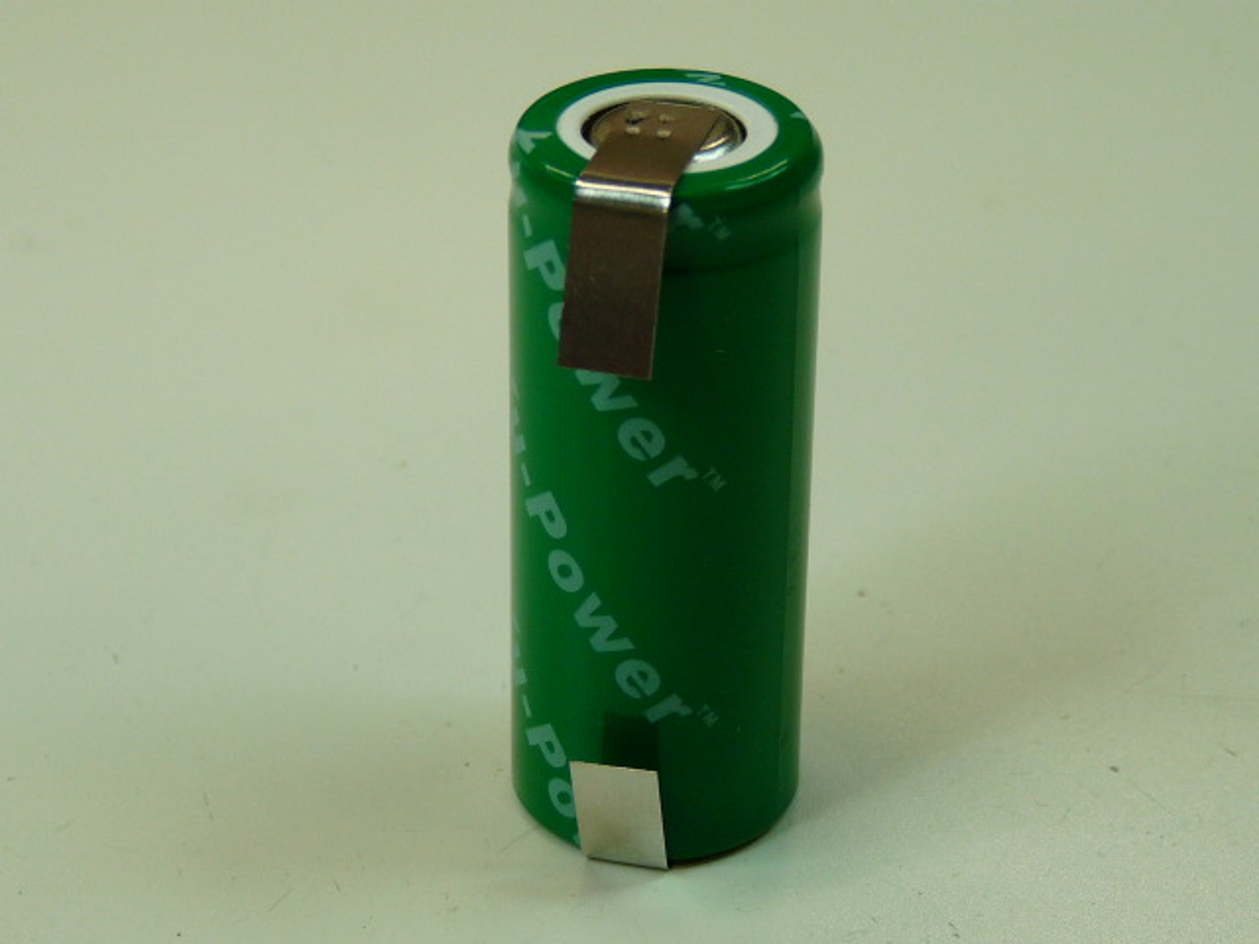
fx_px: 3783
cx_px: 630
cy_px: 472
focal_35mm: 104
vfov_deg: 14.2
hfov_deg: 18.9
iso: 100
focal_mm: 10.4
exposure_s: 1/60
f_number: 3.2
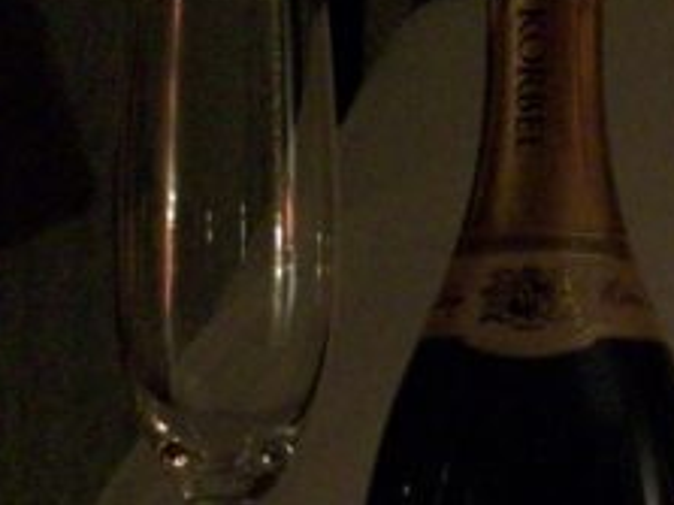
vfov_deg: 12.5
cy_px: 511
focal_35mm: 117
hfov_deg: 16.4
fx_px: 2277
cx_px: 716
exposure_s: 1/8
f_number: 2.8
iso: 320
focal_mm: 5.7
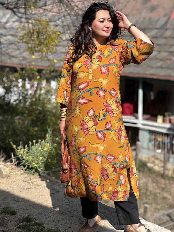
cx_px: 87
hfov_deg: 19.1
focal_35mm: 77
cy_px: 116
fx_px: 516
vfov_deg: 25.3
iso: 25
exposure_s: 1/615
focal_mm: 9
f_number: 2.8
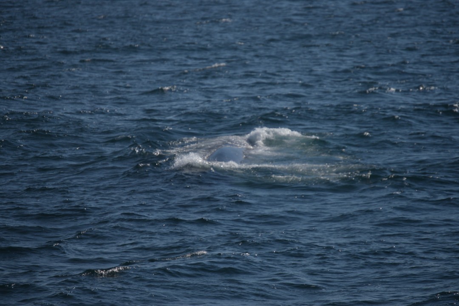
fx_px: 3825
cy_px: 153
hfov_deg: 6.9
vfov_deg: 4.6
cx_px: 230
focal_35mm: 300
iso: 200
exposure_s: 1/4000
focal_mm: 200
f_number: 5.6
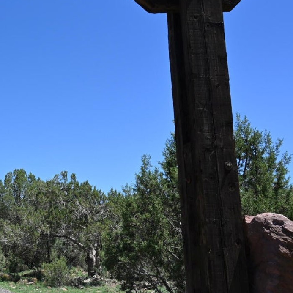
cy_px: 160
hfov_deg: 28.8
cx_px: -40
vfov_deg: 32.2
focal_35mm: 53
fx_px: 508
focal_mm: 24
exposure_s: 1/320
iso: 100
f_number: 6.3
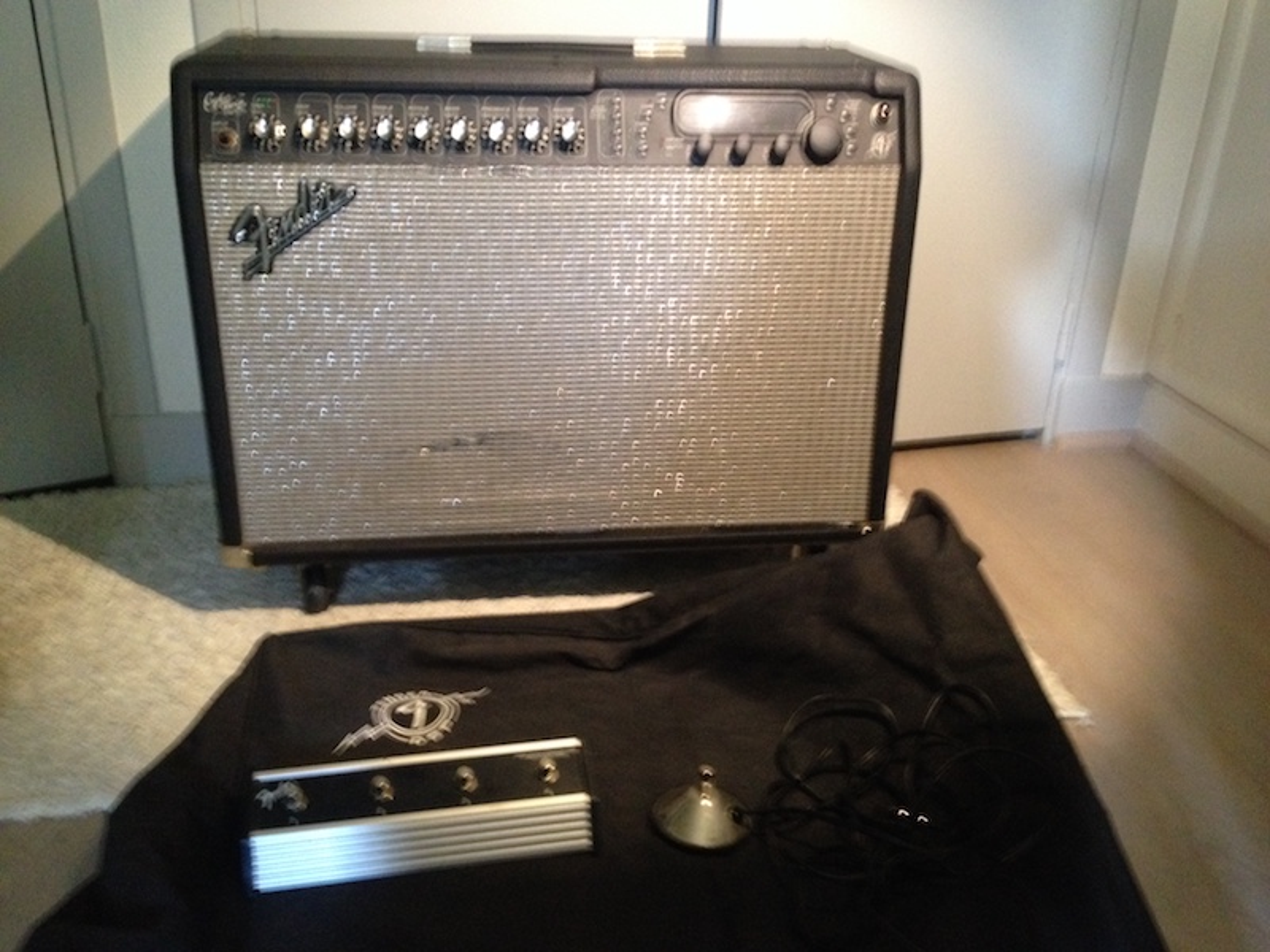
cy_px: 476
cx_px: 635
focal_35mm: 35
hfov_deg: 52.6
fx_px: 1284
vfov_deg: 40.7
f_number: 2.4
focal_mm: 4.28
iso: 400
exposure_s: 1/15
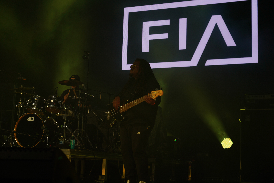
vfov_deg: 21.2
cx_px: 137
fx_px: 487
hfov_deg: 31.4
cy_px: 92
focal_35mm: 64
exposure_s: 1/125
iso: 100
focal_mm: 64
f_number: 4
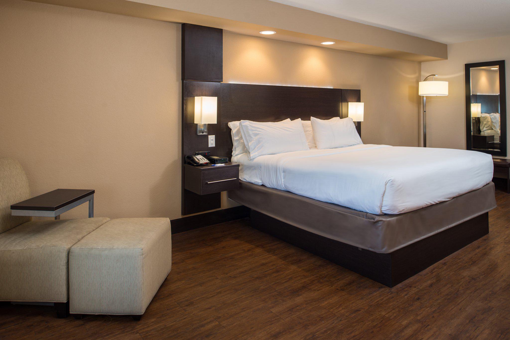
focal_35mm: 24
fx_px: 340
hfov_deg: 73.7
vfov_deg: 53.2
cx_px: 255
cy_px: 170
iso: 100
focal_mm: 24
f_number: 5.6
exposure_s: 1/10
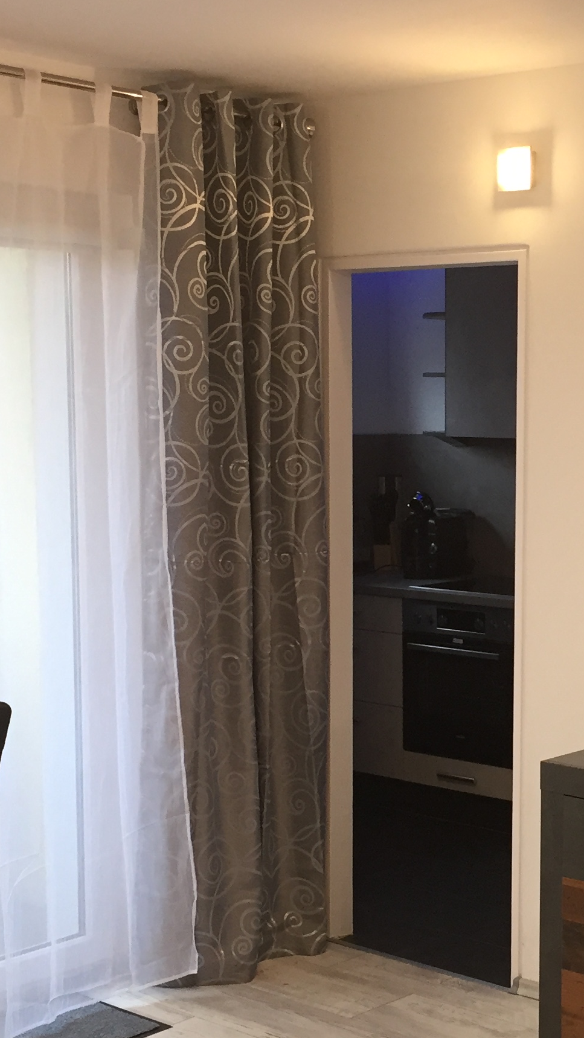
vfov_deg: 34.8
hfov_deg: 19.6
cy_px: 583
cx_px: 548
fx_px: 1652
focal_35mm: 60
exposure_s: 1/33
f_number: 2.2
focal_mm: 4.15
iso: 50
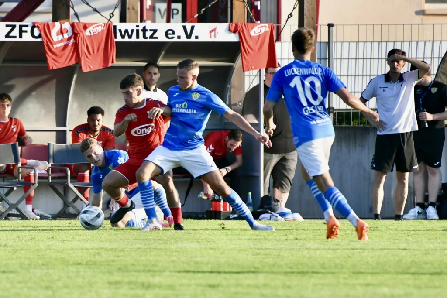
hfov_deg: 6.9
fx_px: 3725
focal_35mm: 300
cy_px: 149
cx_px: 224
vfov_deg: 4.6
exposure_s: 1/1600
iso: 1600
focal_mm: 300
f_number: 5.6
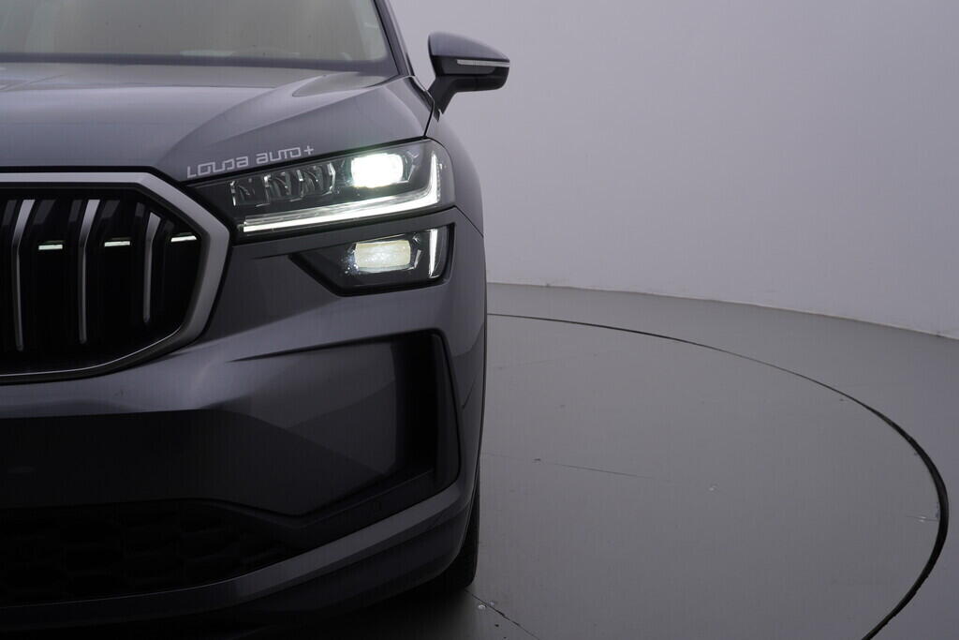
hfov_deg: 53.1
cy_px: 320
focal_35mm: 36
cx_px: 480
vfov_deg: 36.9
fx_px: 959
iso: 125
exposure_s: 1/125
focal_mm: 24
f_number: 5
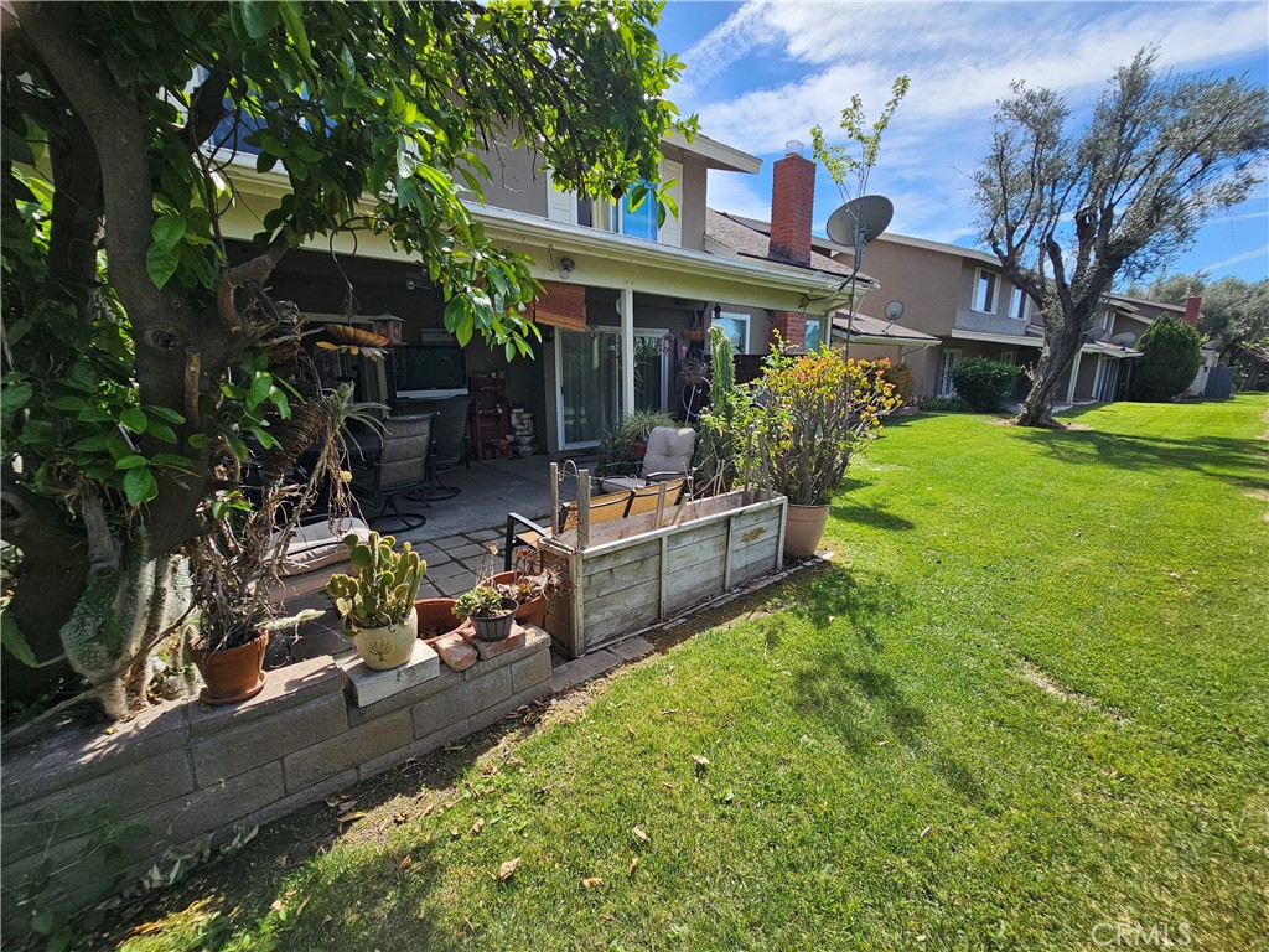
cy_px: 476
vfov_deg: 89.9
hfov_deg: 106.2
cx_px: 634
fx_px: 477
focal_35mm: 13
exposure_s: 1/1047
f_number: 2.2
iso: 50
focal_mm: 2.2
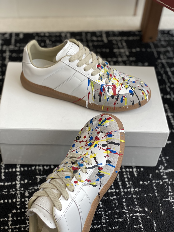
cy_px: 116
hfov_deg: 28.0
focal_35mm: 52
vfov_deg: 36.8
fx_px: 349
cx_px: 87
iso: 20
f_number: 2
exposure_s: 1/128
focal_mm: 6
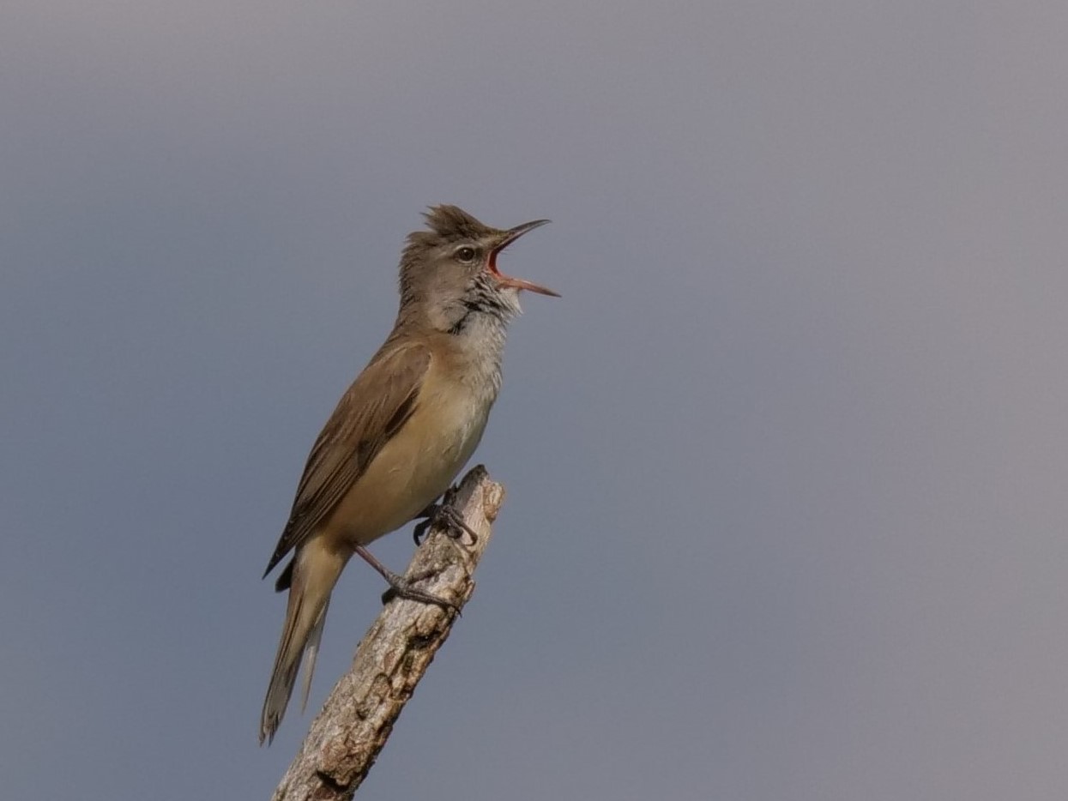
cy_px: 400
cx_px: 534
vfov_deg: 1.9
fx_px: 24685
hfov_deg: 2.5
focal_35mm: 800
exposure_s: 1/2000
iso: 200
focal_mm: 400
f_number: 6.3
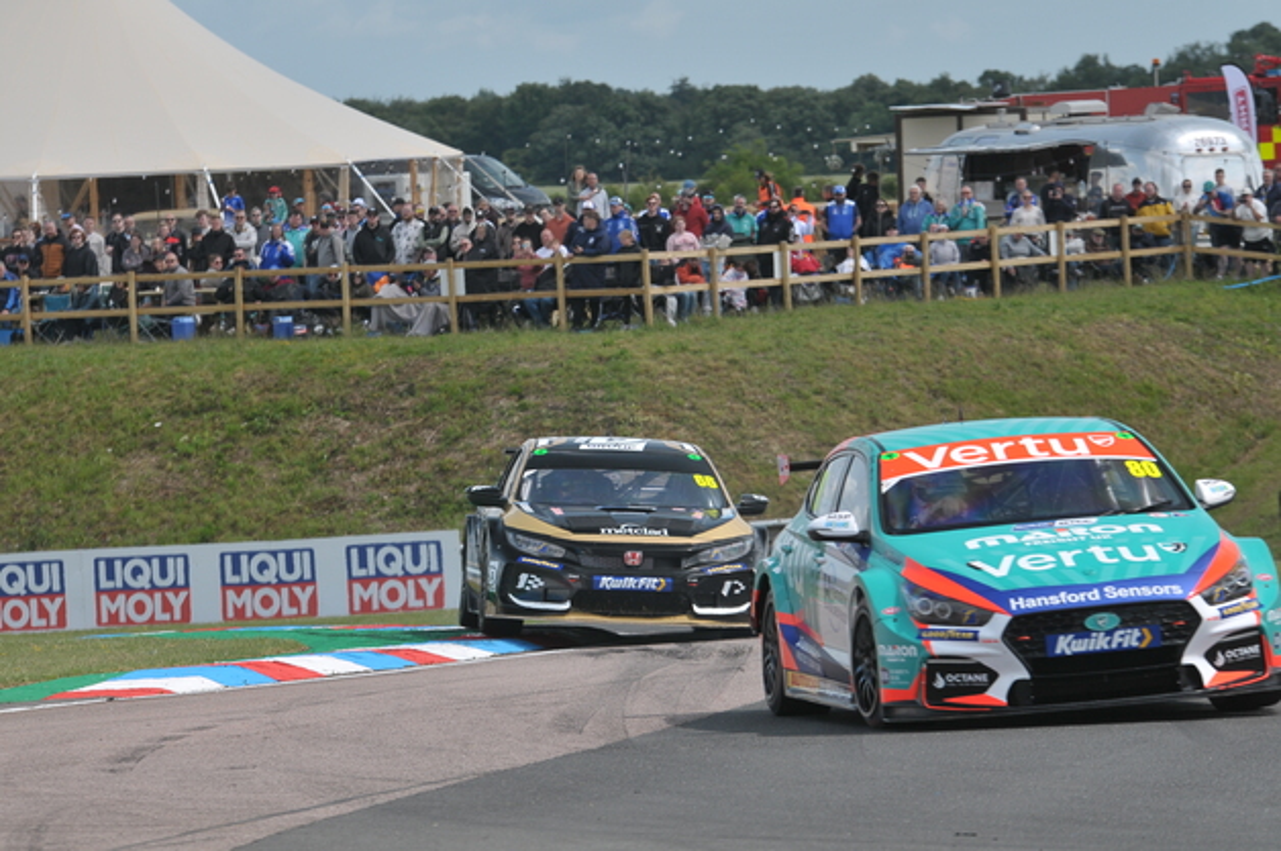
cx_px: 640
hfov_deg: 6.9
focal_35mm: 300
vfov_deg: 4.6
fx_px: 10661
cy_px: 426
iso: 200
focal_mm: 200
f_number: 5.6
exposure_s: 1/320
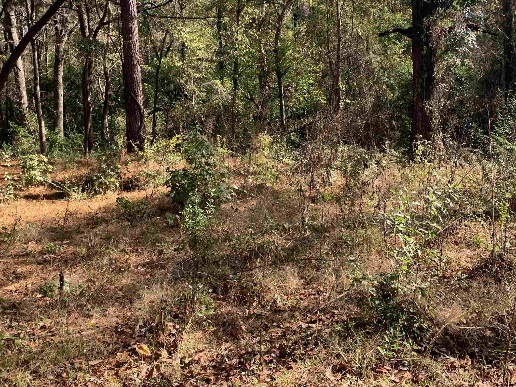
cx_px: 272
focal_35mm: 38
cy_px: 149
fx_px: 566
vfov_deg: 37.5
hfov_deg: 49.0
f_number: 1.8
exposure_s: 1/385
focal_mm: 4.25
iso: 25
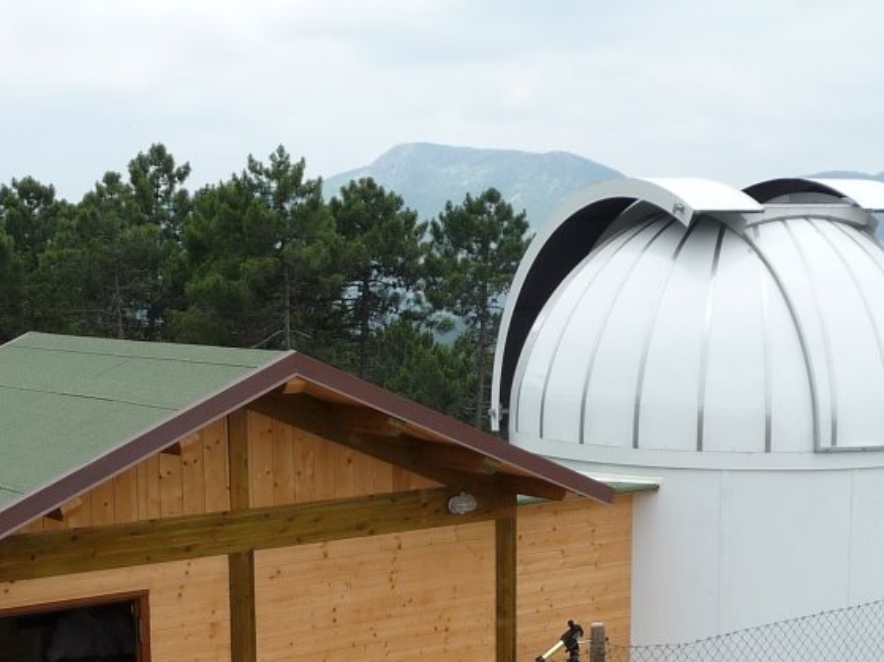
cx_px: 365
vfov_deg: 21.8
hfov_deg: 29.3
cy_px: 570
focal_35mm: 66
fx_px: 1685
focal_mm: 4.7
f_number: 3.3
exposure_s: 1/800
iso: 100
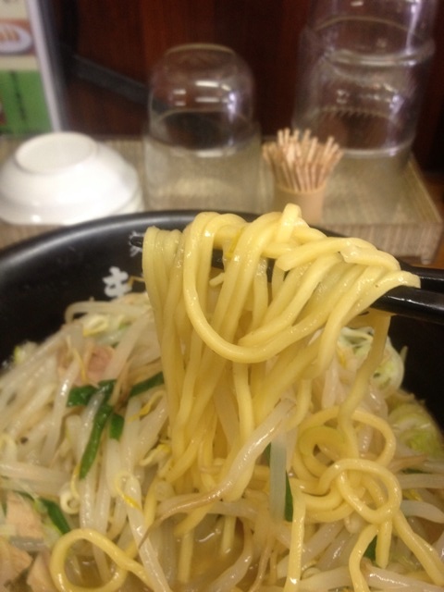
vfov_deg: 52.6
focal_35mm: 35
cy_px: 296
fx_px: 599
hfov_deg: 40.7
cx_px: 222
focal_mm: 4.28
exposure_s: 1/20
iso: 125
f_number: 2.4
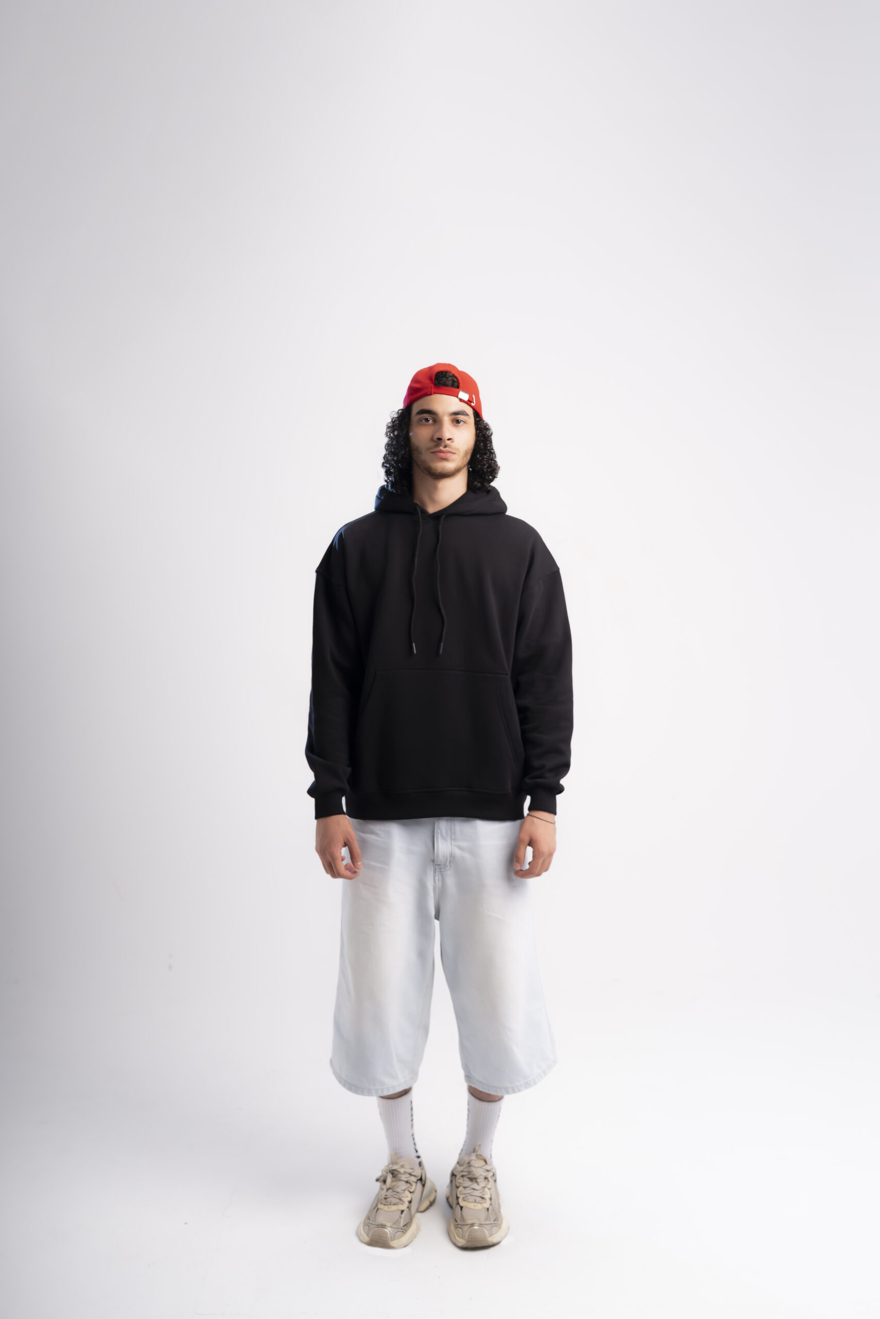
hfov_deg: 37.9
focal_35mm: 35
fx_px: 1283
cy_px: 660
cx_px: 440
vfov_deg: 54.4
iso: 100
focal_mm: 35
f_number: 2.8
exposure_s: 1/200
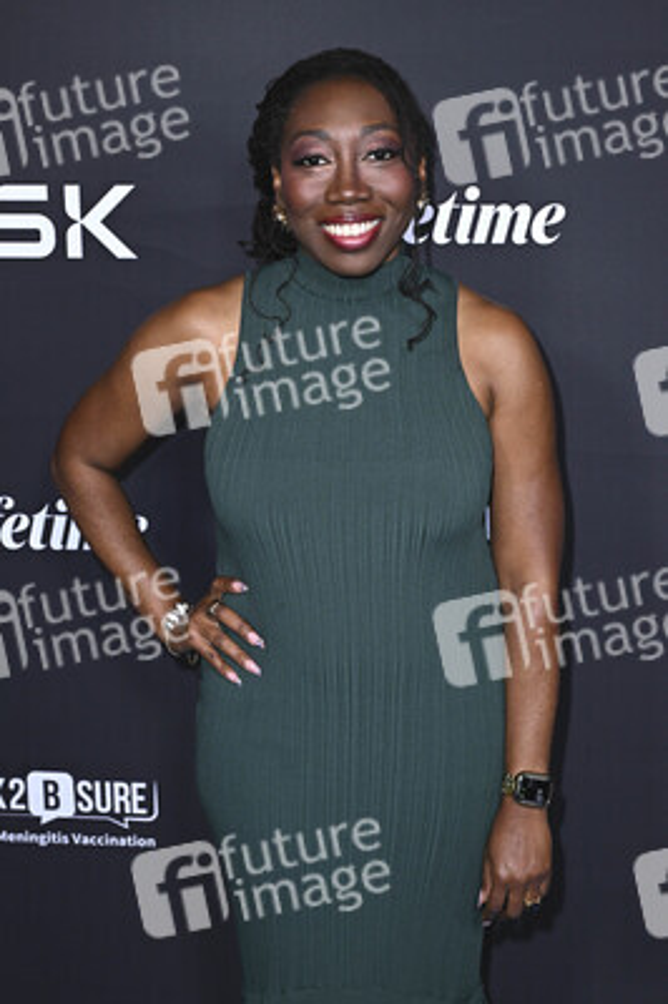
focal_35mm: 52
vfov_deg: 38.2
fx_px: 1450
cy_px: 502
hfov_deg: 25.9
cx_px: 334
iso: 2000
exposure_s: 1/200
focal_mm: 52
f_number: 5.6
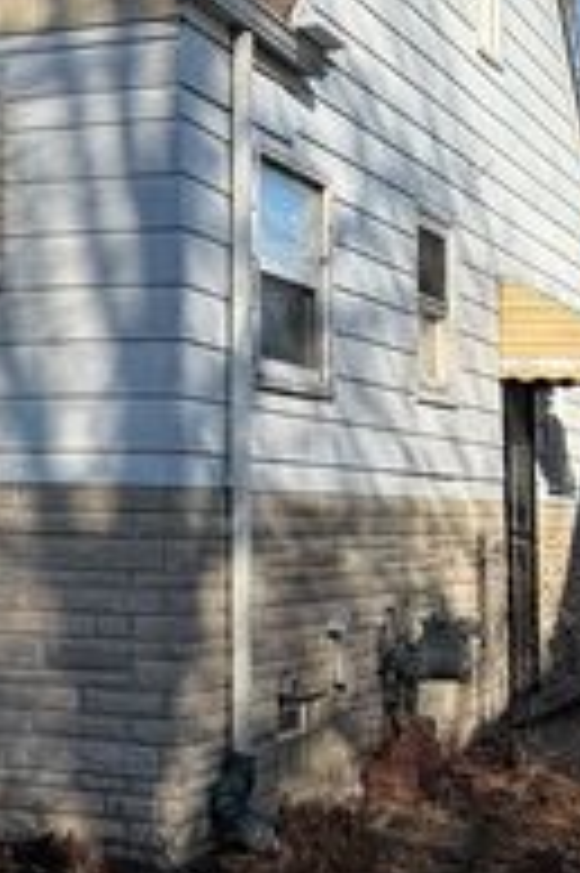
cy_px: 272
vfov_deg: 23.5
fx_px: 2082
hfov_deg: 14.9
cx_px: -247
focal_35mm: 86
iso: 80
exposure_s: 1/3021
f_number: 1.78
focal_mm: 6.76
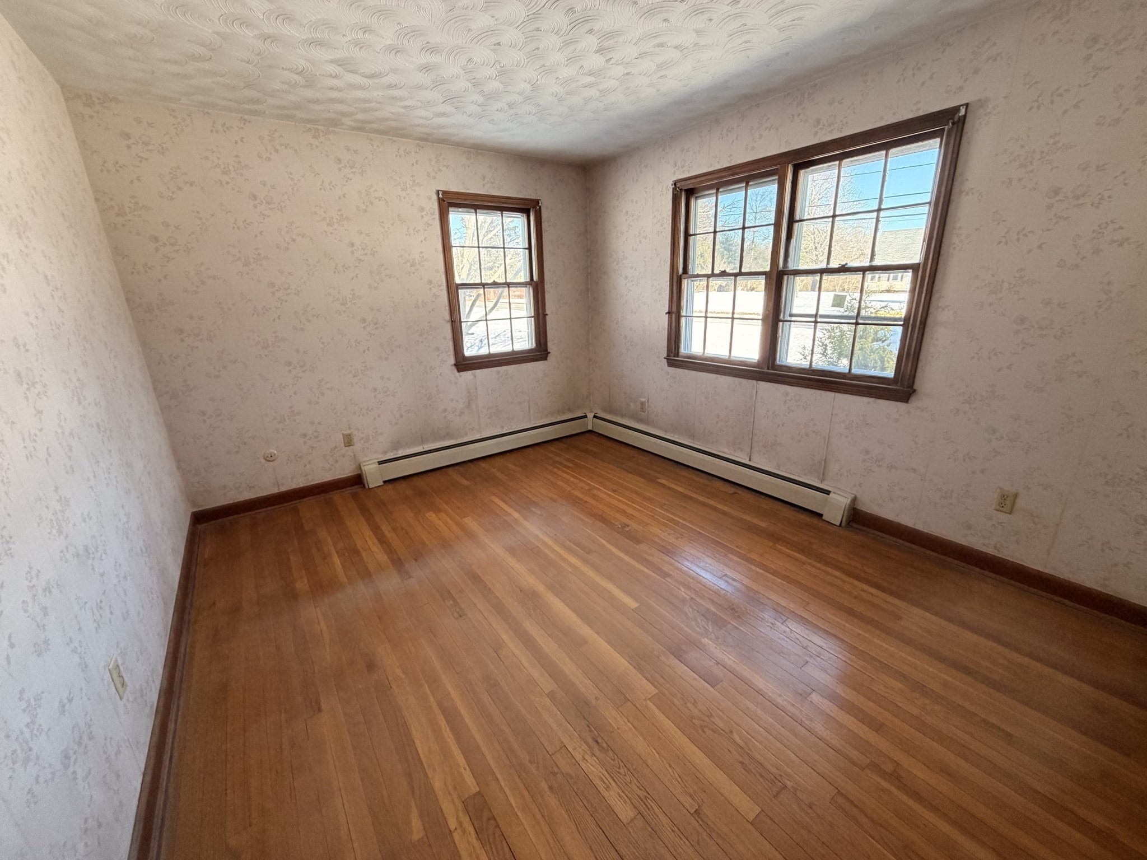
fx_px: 464
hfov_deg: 102.1
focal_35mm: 14
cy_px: 430
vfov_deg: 85.7
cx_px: 574
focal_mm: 2.22
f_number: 2.2
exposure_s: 1/121
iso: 200
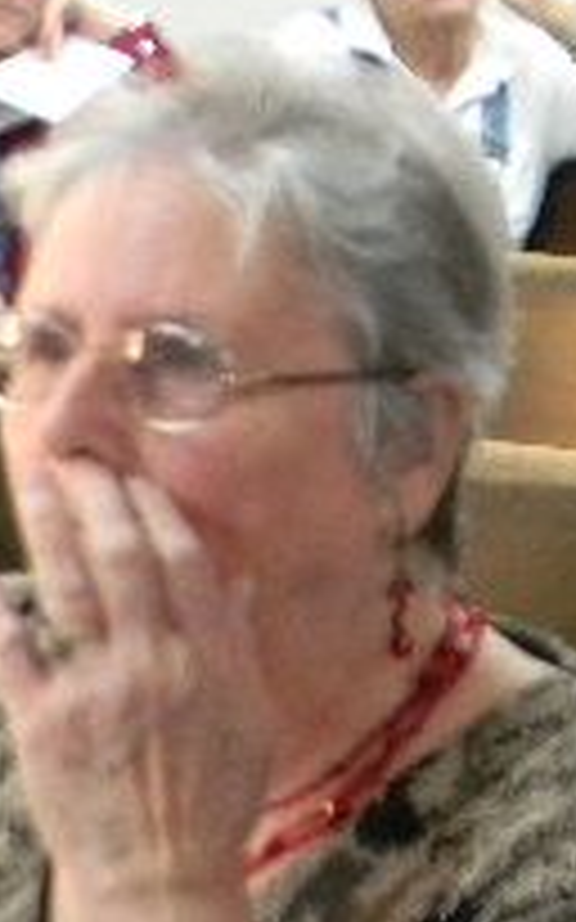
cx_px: 1323
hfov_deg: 9.8
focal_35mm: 119
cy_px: 580
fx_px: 2991
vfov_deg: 17.5
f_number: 3.7
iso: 400
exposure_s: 1/13.1
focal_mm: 6.4
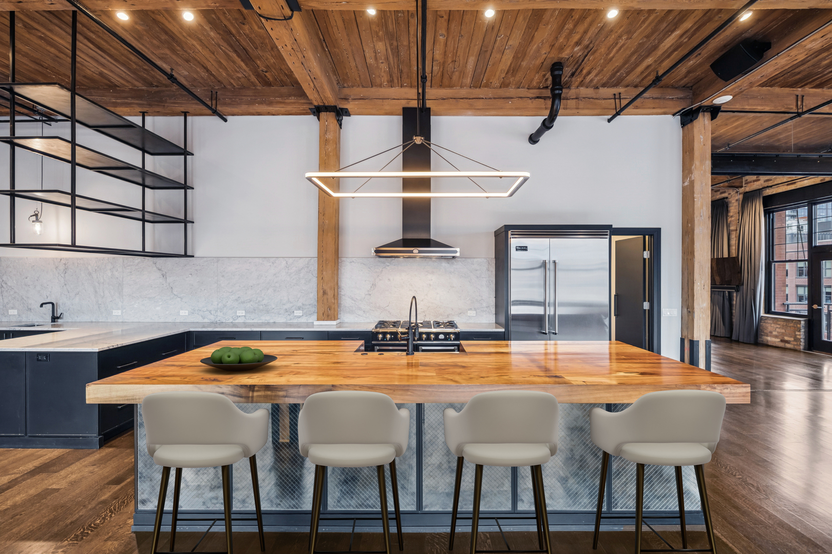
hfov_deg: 96.7
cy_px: 277
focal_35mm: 16
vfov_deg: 73.7
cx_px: 416
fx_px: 370
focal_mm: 16
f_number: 8
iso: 250
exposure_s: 1/20
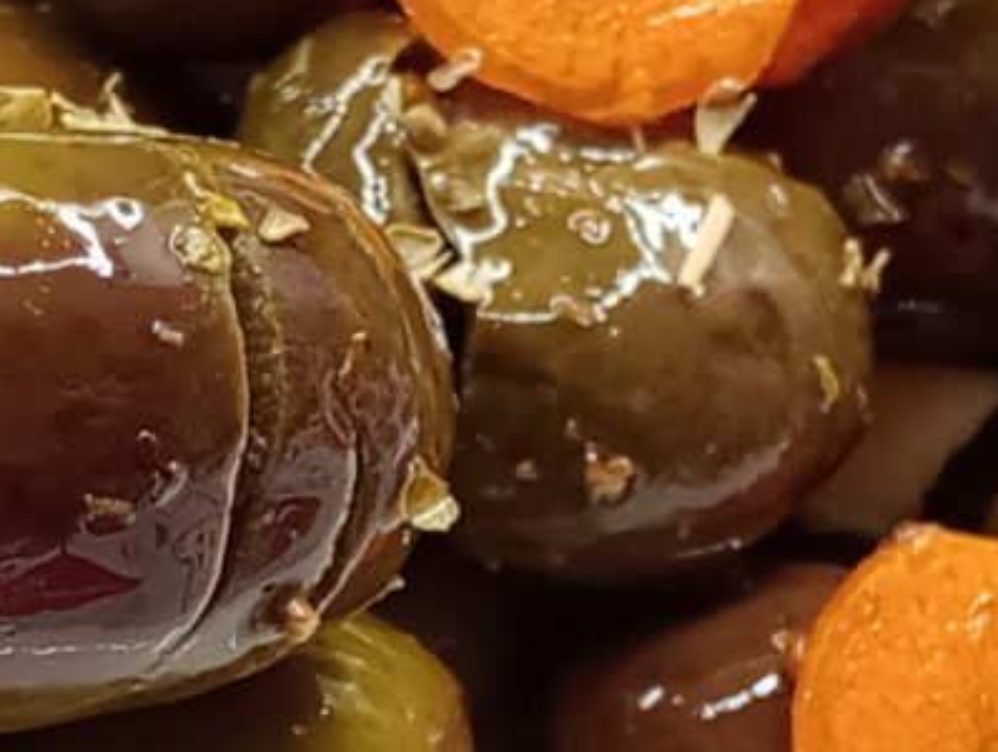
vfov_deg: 8.3
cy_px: 564
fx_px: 5199
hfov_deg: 10.9
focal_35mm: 180
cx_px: 256
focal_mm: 4.27
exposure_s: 1/33.3
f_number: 1.8
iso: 656
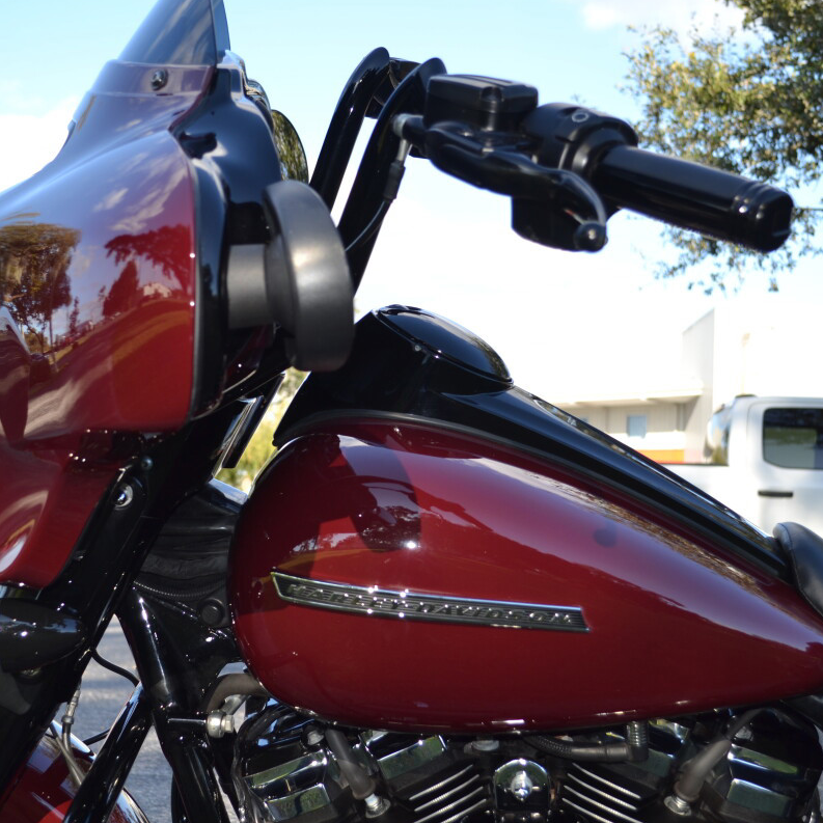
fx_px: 1453
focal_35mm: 54
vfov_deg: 31.6
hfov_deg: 31.5
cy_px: 409
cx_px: 323
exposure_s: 1/200
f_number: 5
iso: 100
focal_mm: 28
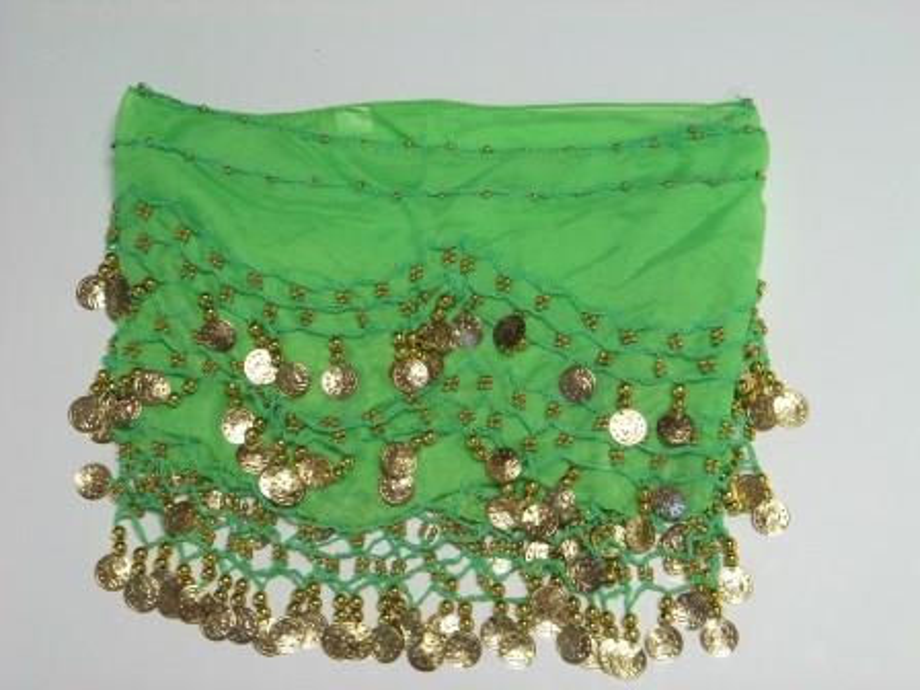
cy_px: 345
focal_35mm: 86
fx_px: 2286
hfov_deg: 22.8
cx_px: 460
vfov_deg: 17.2
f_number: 4.5
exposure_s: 1/50
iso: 150
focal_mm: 15.4
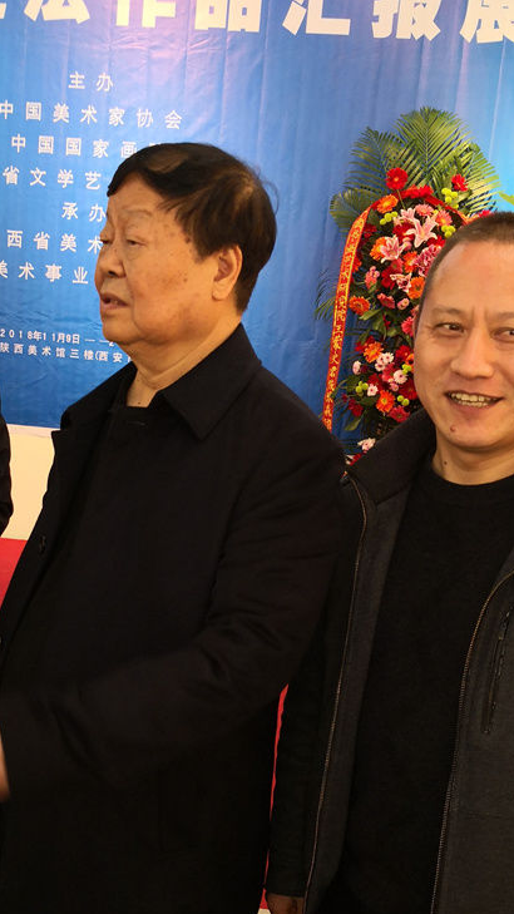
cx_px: 198
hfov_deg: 27.6
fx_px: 1042
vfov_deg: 46.8
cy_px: 587
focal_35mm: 43
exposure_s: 1/50
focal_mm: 3.95
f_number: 1.6
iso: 100
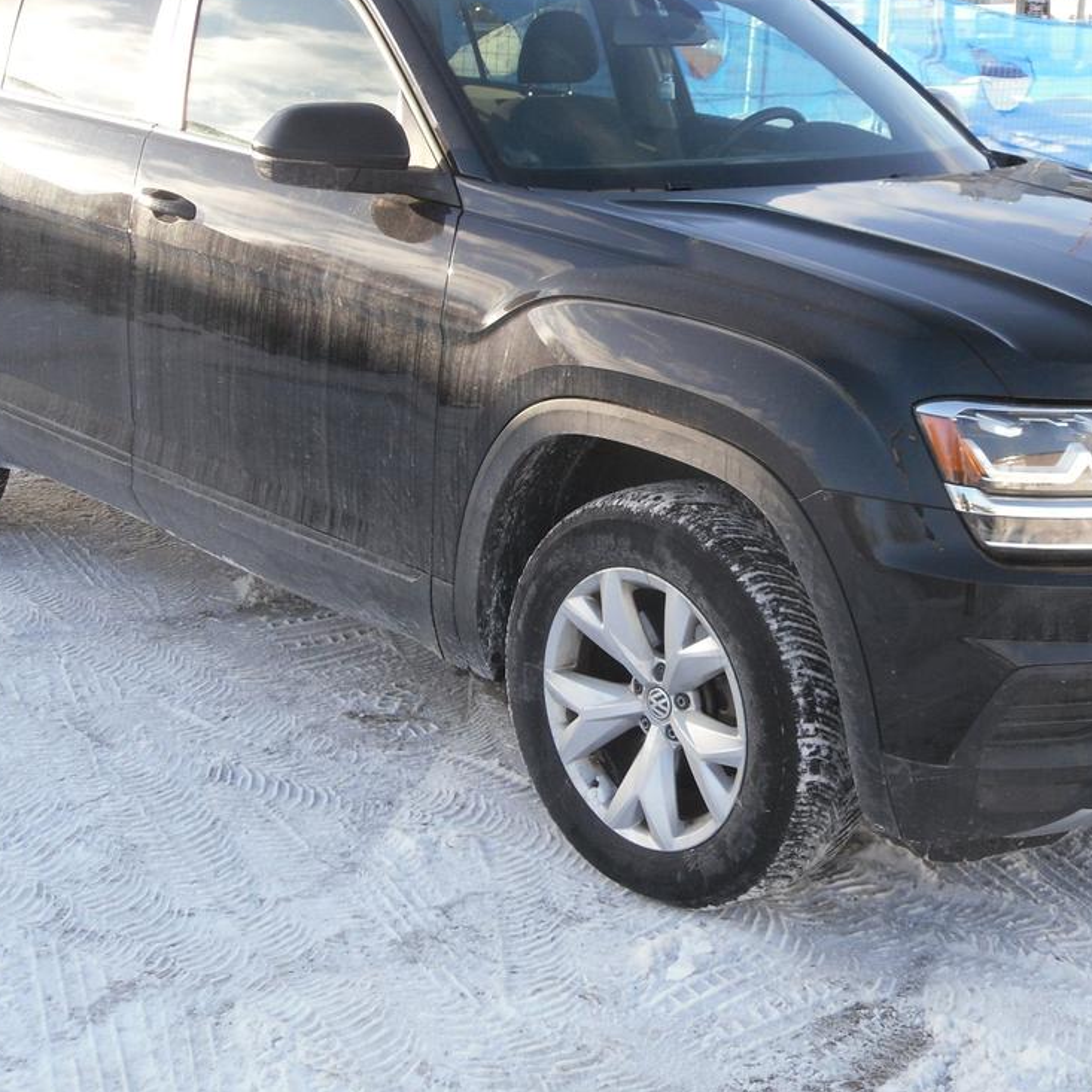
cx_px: 670
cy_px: 383
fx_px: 1927
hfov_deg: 31.5
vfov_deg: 31.4
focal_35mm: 54
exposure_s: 1/181
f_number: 3.5
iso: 80
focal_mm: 6.3
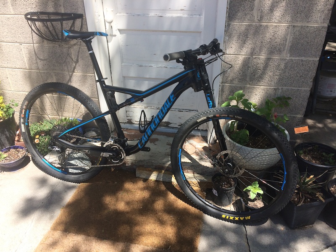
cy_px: 126
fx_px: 281
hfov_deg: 61.7
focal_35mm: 29
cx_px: 168
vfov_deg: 48.2
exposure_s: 1/873
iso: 32
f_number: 2.2
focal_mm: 4.15
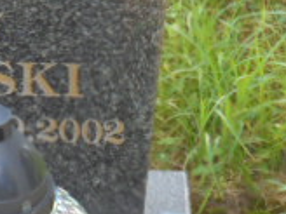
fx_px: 1388
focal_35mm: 168
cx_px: -206
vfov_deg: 8.7
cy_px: -61
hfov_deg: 11.1
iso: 100
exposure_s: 1/50
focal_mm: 7.8
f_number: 4.5
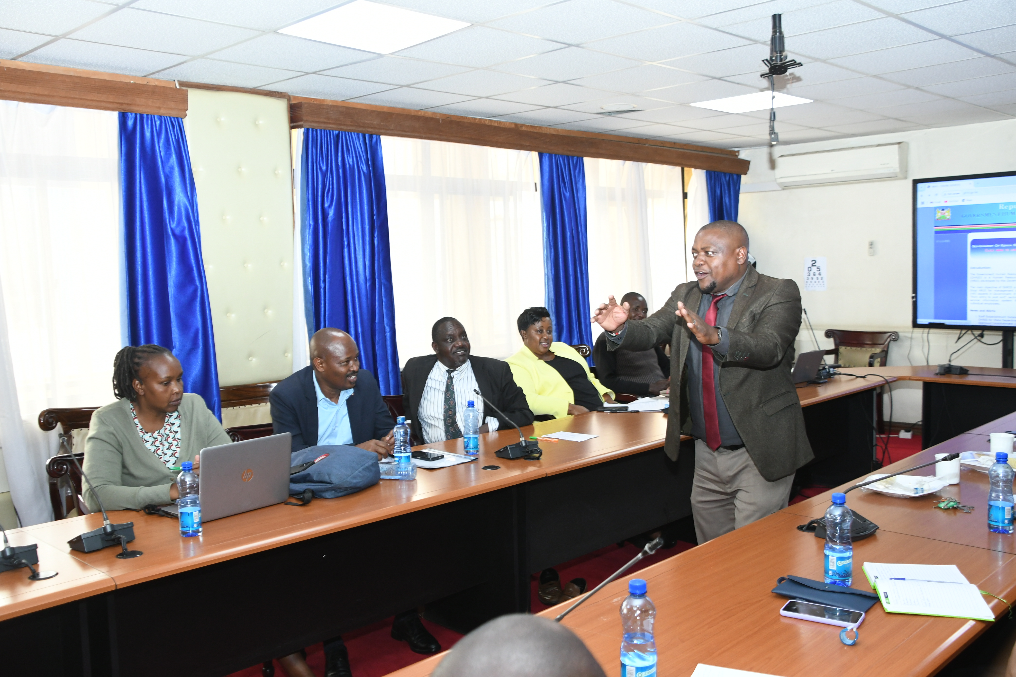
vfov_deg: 40.0
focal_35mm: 33
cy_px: 338
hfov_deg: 57.2
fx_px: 931
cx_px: 508
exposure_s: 1/100
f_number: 5
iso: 1000
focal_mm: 22
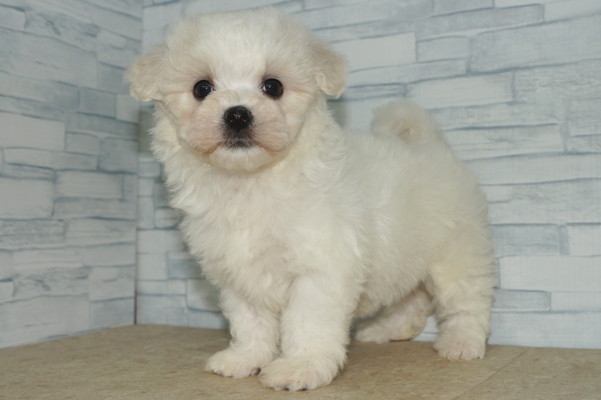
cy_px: 200
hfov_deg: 46.4
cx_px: 300
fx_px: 701
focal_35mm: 42
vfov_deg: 31.9
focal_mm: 28
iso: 100
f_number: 5.6
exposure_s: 1/160
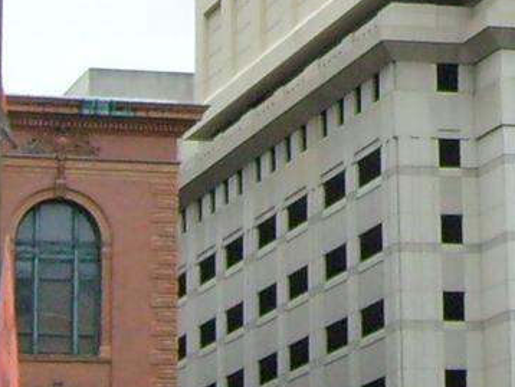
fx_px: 2977
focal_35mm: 200
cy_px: -337
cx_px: 745
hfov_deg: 9.6
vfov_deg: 7.2
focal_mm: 5.8
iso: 80
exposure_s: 1/1000
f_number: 2.8
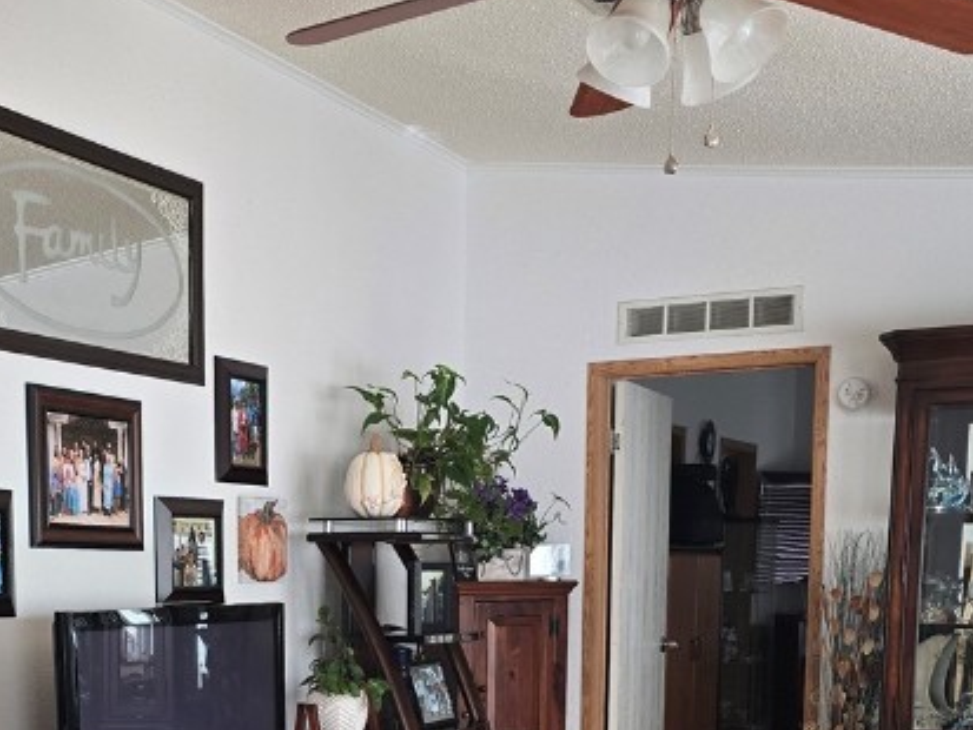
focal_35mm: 57
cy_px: 796
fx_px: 1603
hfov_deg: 33.4
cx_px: 316
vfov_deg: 24.1
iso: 100
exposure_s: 1/52
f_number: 1.7
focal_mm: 6.3
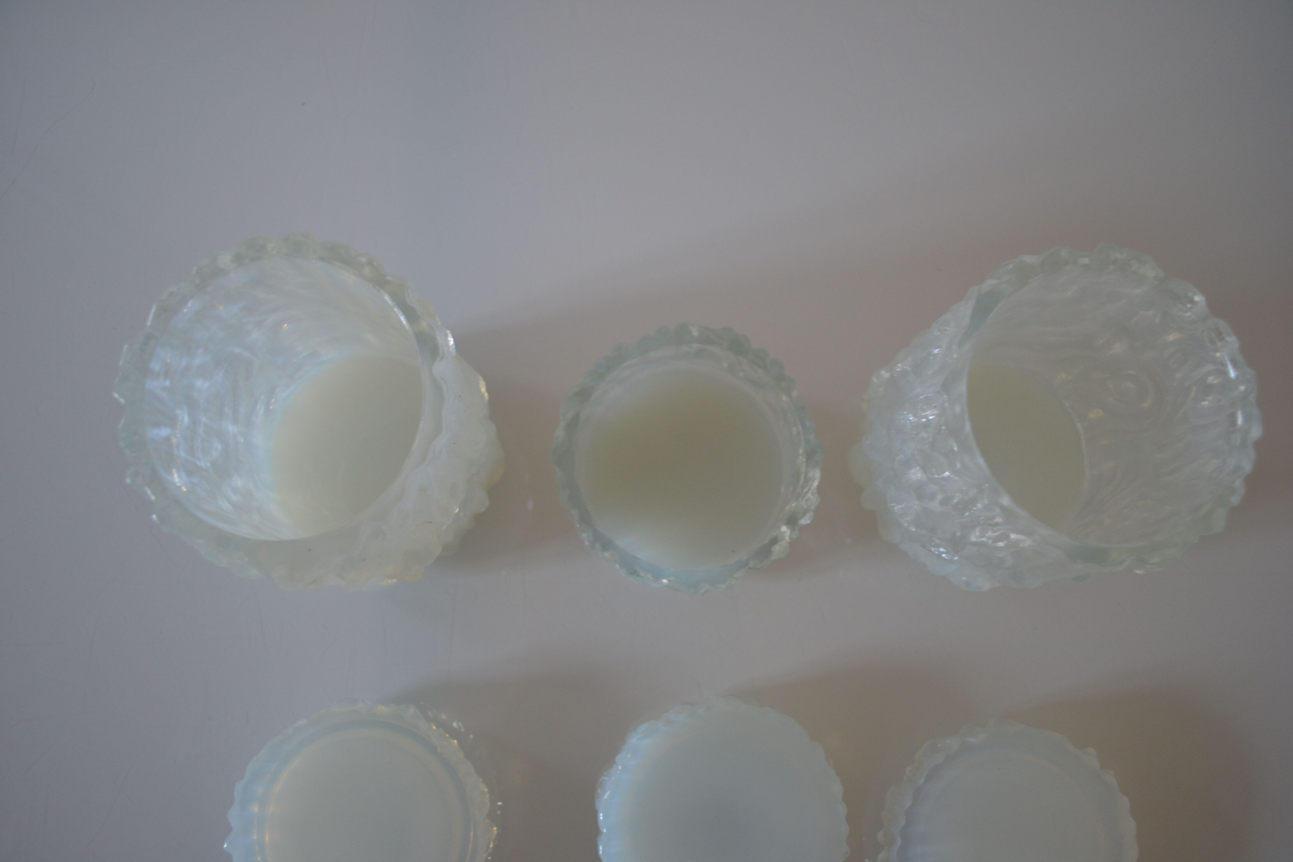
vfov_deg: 47.9
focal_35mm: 27
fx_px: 970
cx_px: 646
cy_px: 431
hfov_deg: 67.4
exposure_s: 1/40
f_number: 3.5
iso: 400
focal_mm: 18
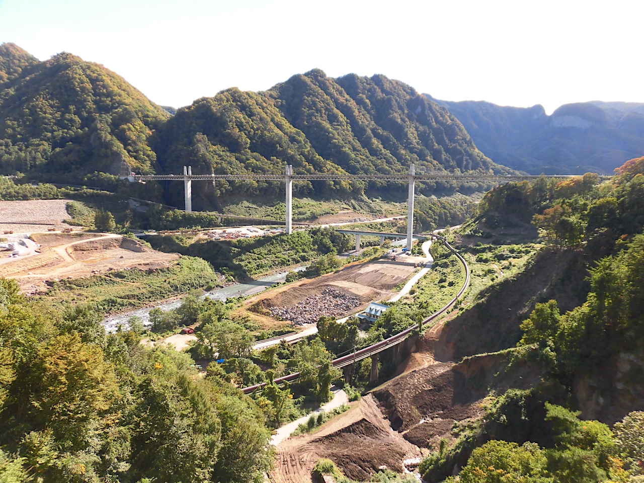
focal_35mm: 24
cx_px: 322
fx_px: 446
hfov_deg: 71.6
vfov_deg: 56.8
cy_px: 242
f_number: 3.1
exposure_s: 1/400
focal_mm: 4.3
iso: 100
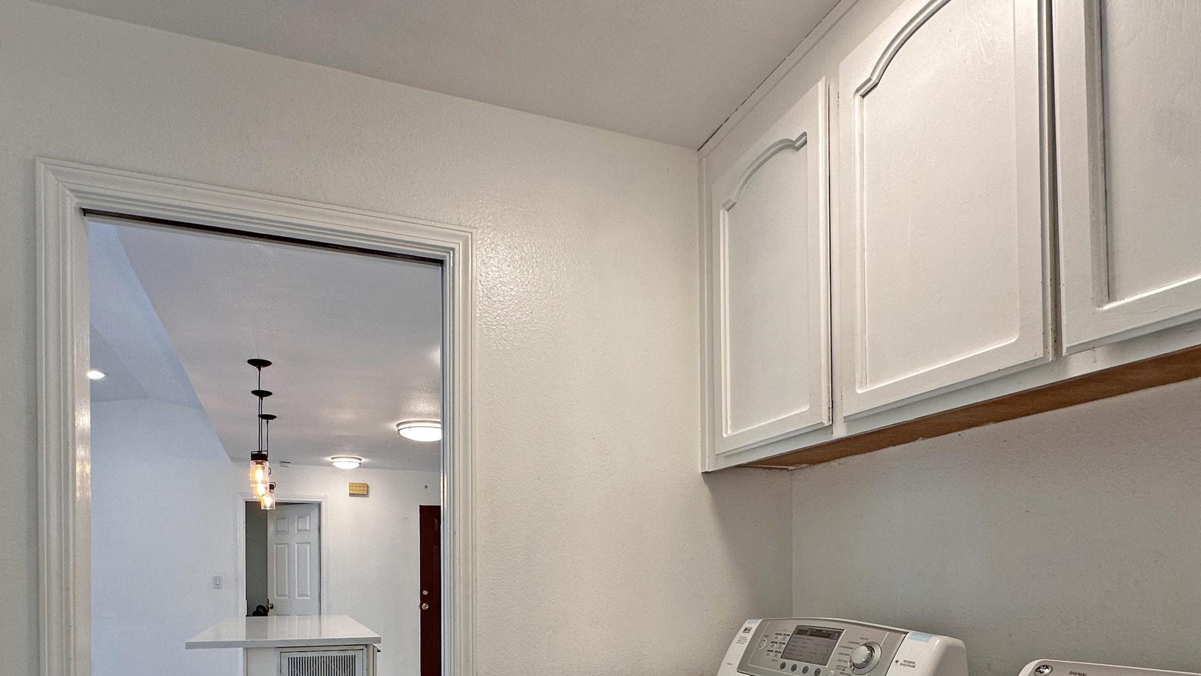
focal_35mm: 23
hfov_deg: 78.6
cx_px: 555
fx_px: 732
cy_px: 577
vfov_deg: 45.9
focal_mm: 2.22
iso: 80
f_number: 2.2
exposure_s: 1/120
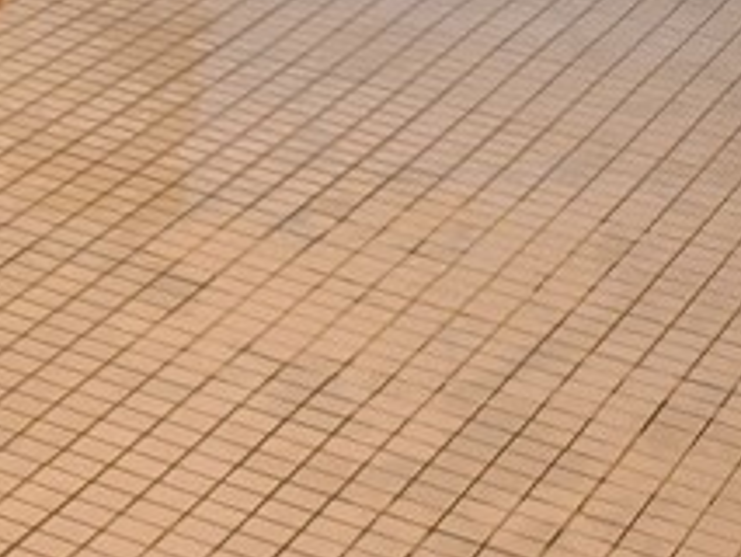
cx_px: -1145
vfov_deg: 10.3
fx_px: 3020
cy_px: -188
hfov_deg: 11.2
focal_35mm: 141
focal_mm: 4.69
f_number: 1.8
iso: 250
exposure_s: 1/50
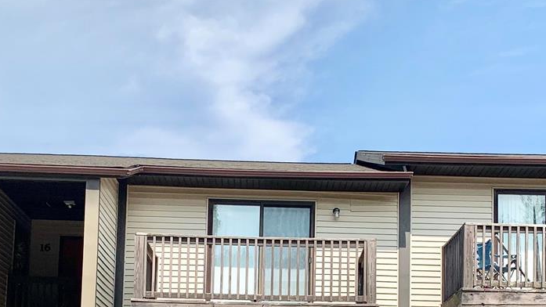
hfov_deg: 32.4
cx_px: 284
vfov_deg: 18.0
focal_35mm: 65
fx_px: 941
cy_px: 327
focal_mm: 4.25
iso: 25
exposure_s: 1/2681
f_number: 1.8
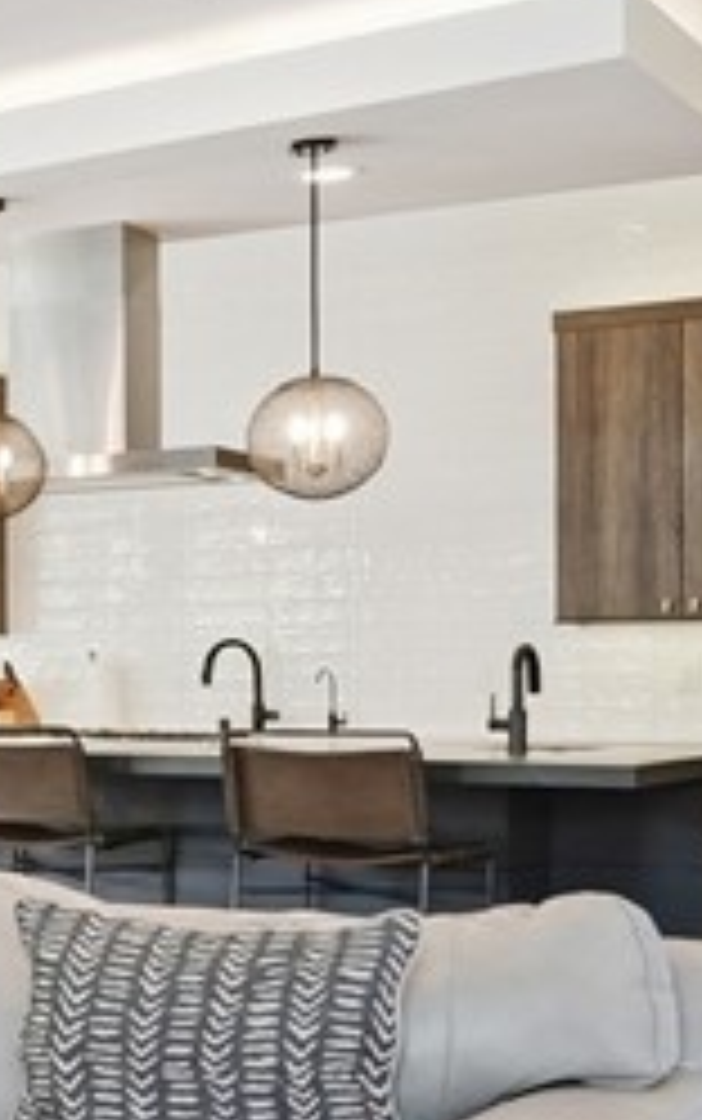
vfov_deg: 28.9
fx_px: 2170
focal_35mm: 71
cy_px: 697
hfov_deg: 12.5
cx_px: -1152
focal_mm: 16
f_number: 9
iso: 500
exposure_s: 1/125
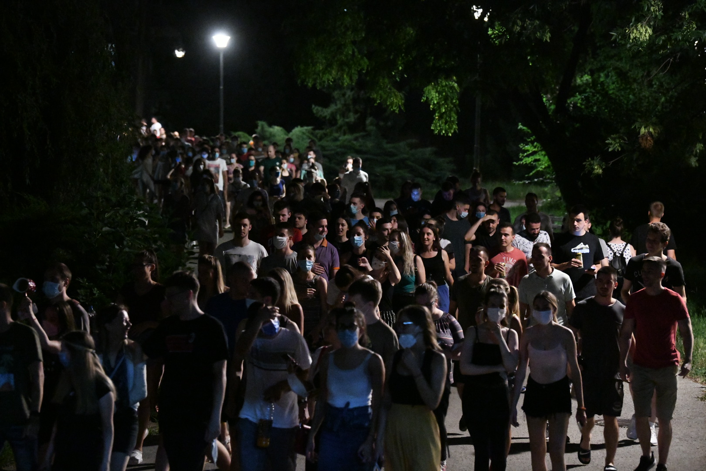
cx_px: 353
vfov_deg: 11.0
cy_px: 236
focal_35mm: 125
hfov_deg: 16.4
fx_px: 2451
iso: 25600
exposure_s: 1/100
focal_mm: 125
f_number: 4.5
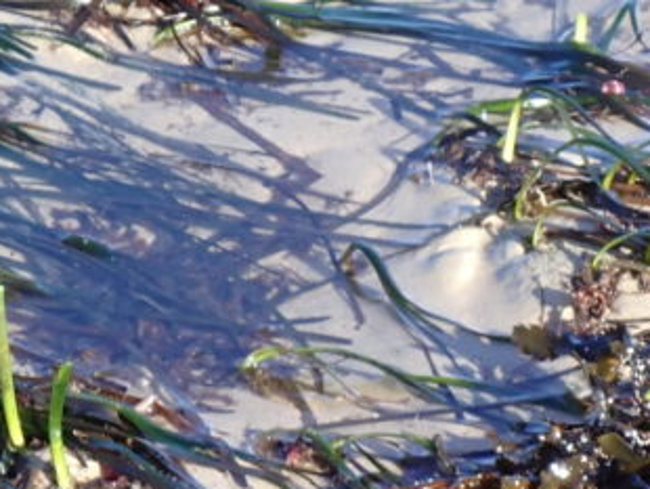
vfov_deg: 4.5
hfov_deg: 6.0
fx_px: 6201
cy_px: 403
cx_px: 396
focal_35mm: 330
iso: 100
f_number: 4.9
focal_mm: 18
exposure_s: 1/160
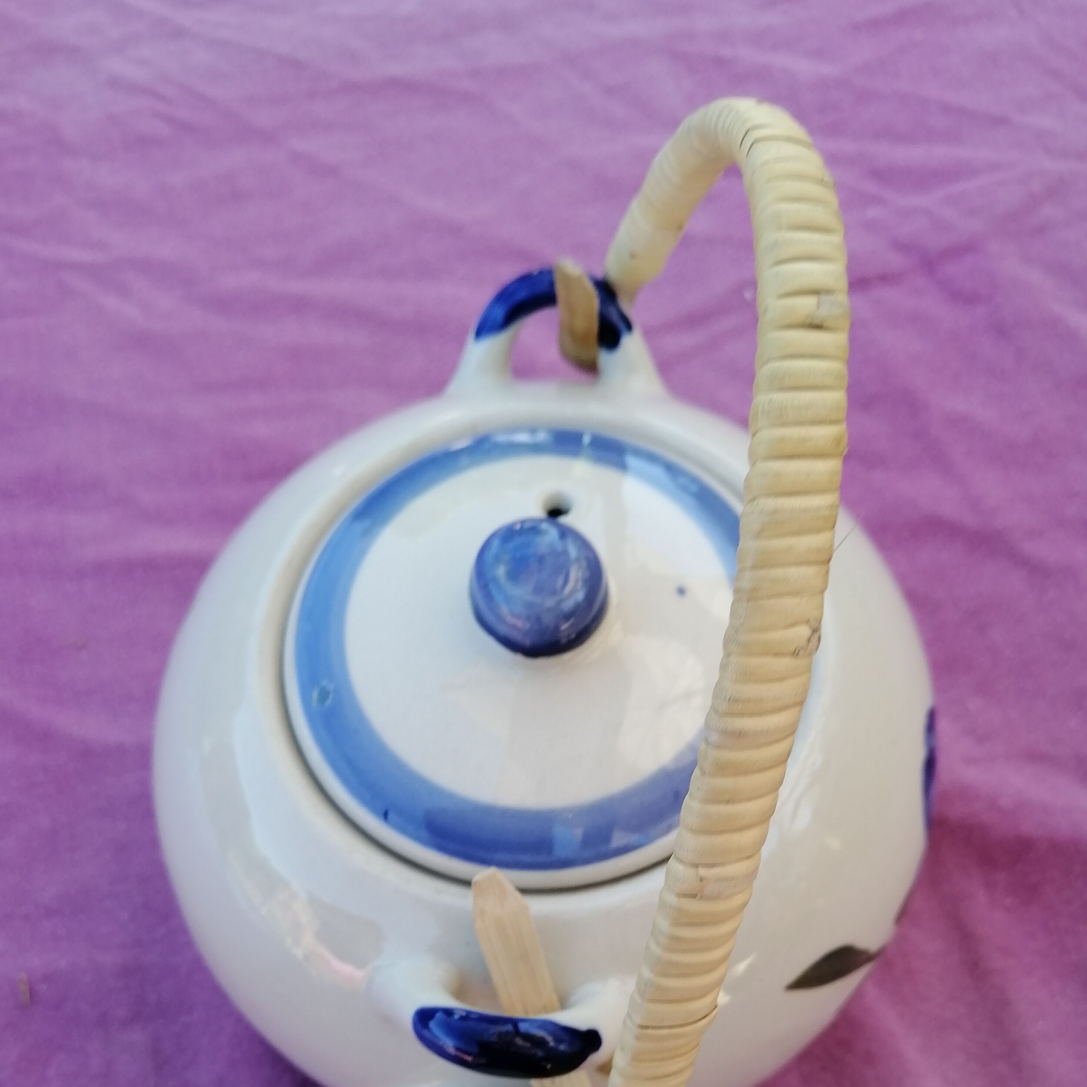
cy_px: 808
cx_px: 506
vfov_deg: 44.6
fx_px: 1279
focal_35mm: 36
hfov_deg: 46.0
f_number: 1.8
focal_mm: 3.96
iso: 50
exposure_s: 1/160
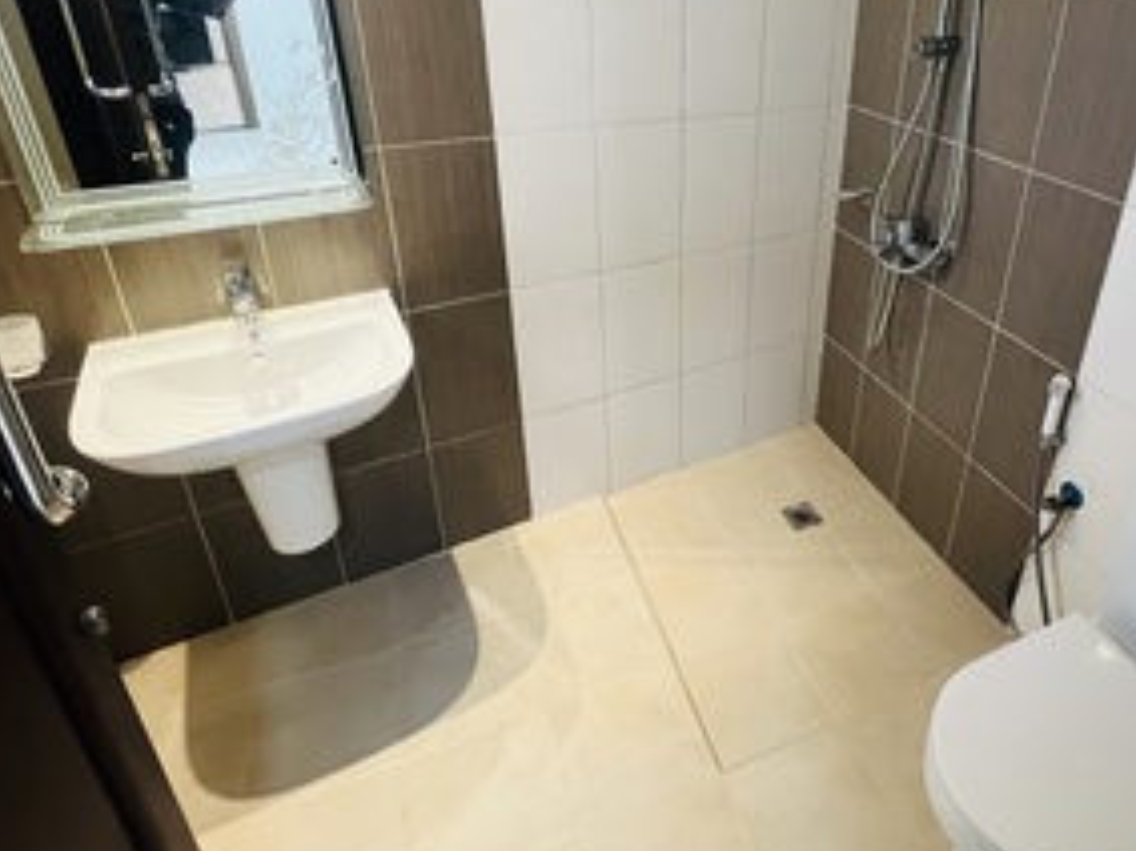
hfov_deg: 76.9
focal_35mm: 21
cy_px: 279
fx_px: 689
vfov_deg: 61.8
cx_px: 741
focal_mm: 1.57
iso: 500
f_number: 1.8
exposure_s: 1/50
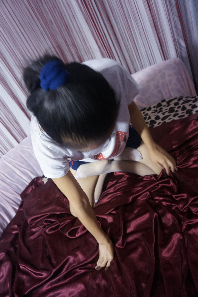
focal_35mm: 24
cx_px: 99
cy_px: 148
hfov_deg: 53.0
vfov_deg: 73.8
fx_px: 198
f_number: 4
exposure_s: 1/60
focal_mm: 16
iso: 1000
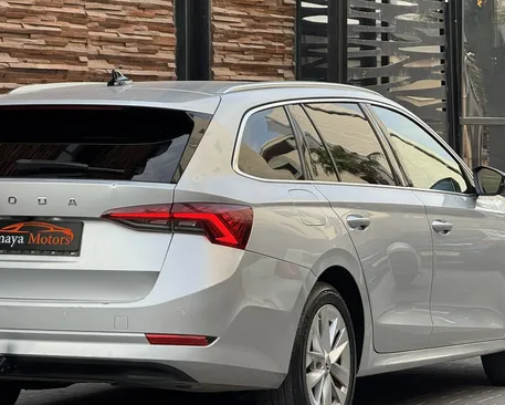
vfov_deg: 9.4
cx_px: 212
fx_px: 2452
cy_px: 187
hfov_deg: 11.8
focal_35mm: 164
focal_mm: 15.66
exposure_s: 1/99
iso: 50
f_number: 2.8
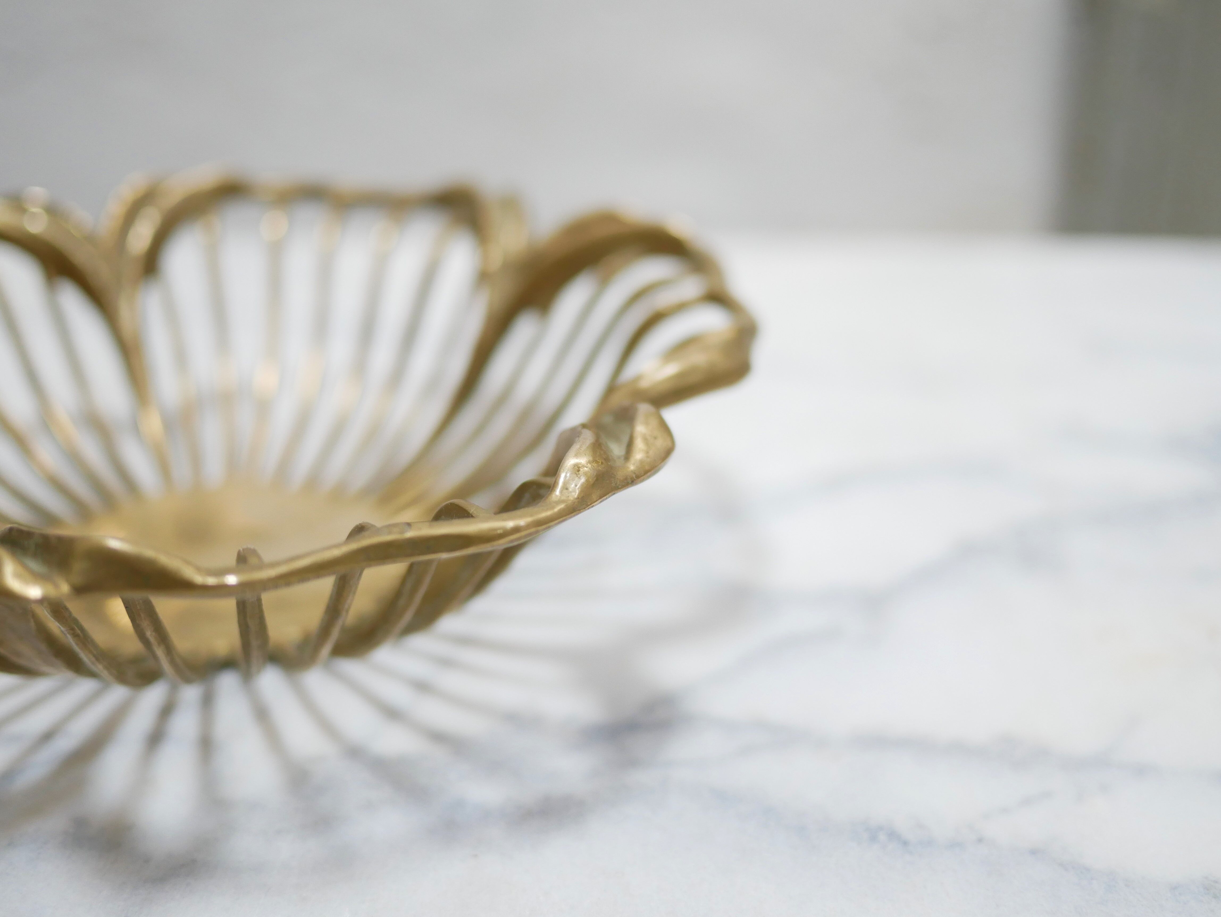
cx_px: 610
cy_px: 458
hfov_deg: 46.8
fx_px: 1411
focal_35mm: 40
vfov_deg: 36.0
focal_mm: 20
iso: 640
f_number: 1.7
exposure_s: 1/60
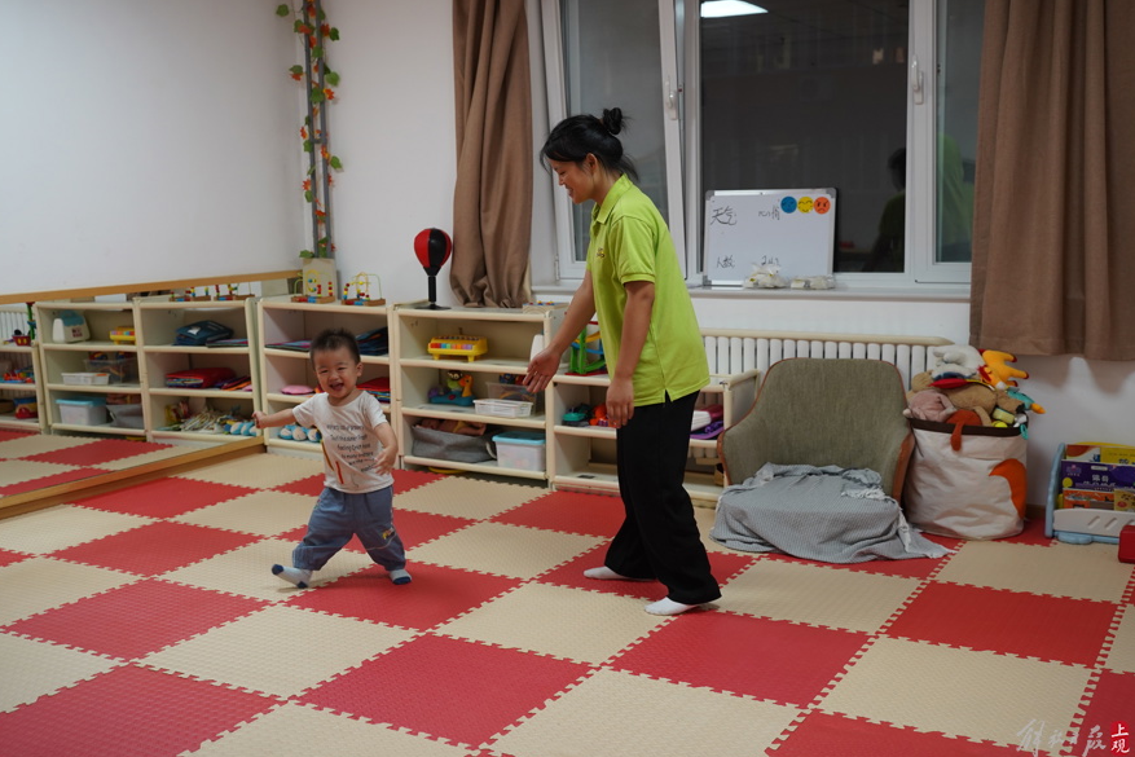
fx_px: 1230
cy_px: 383
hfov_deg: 49.5
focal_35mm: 39
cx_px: 564
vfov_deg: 34.2
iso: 1000
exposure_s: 1/160
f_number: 4
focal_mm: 38
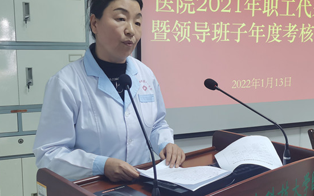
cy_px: 101
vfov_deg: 28.6
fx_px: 385
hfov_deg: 44.4
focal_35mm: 45
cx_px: 159
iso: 100
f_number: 1.8
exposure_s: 1/50
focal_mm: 5.58
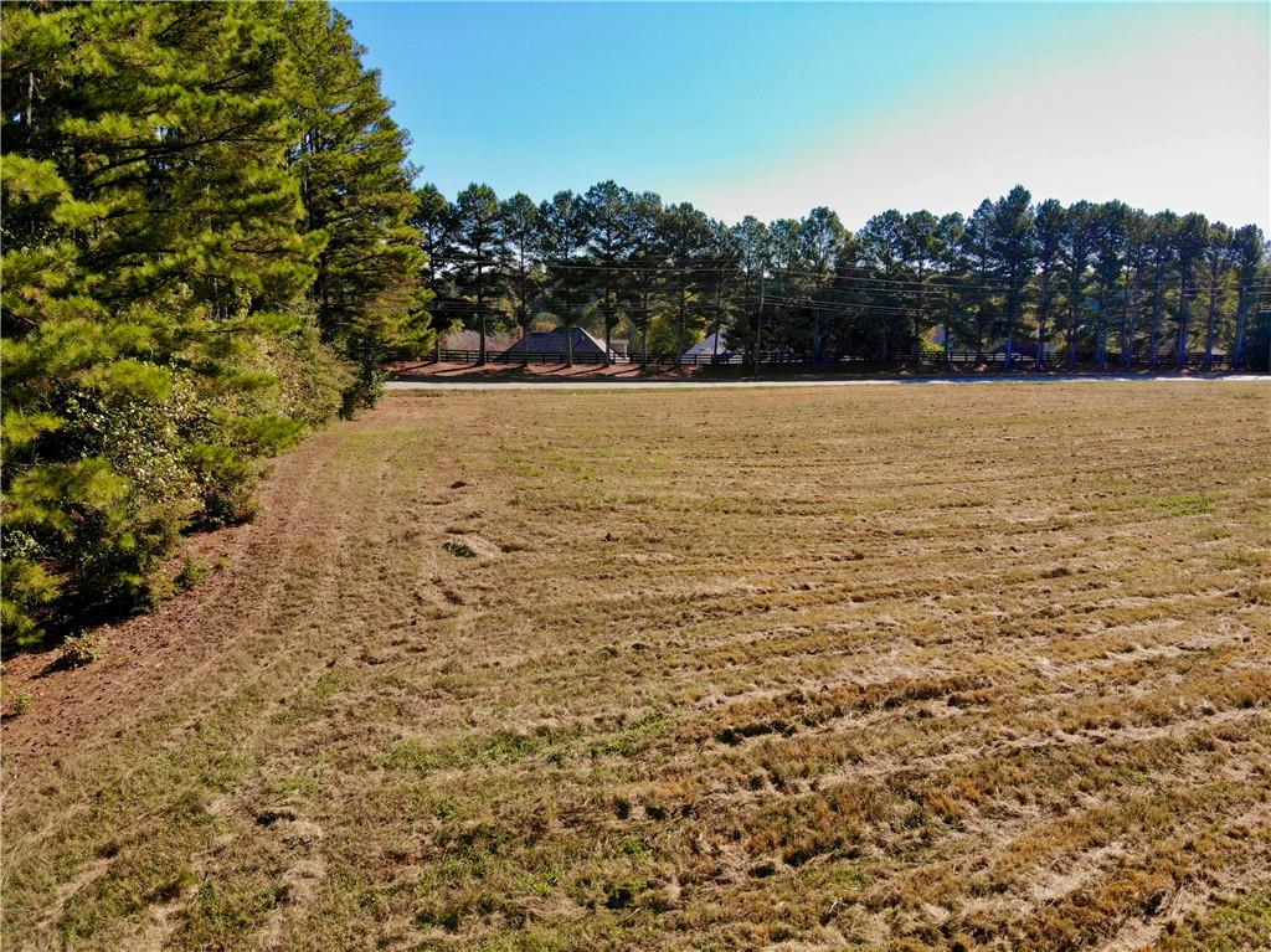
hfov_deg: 71.6
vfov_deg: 56.8
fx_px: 881
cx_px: 636
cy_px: 476
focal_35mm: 24
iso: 100
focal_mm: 4.5
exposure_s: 1/60
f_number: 2.8
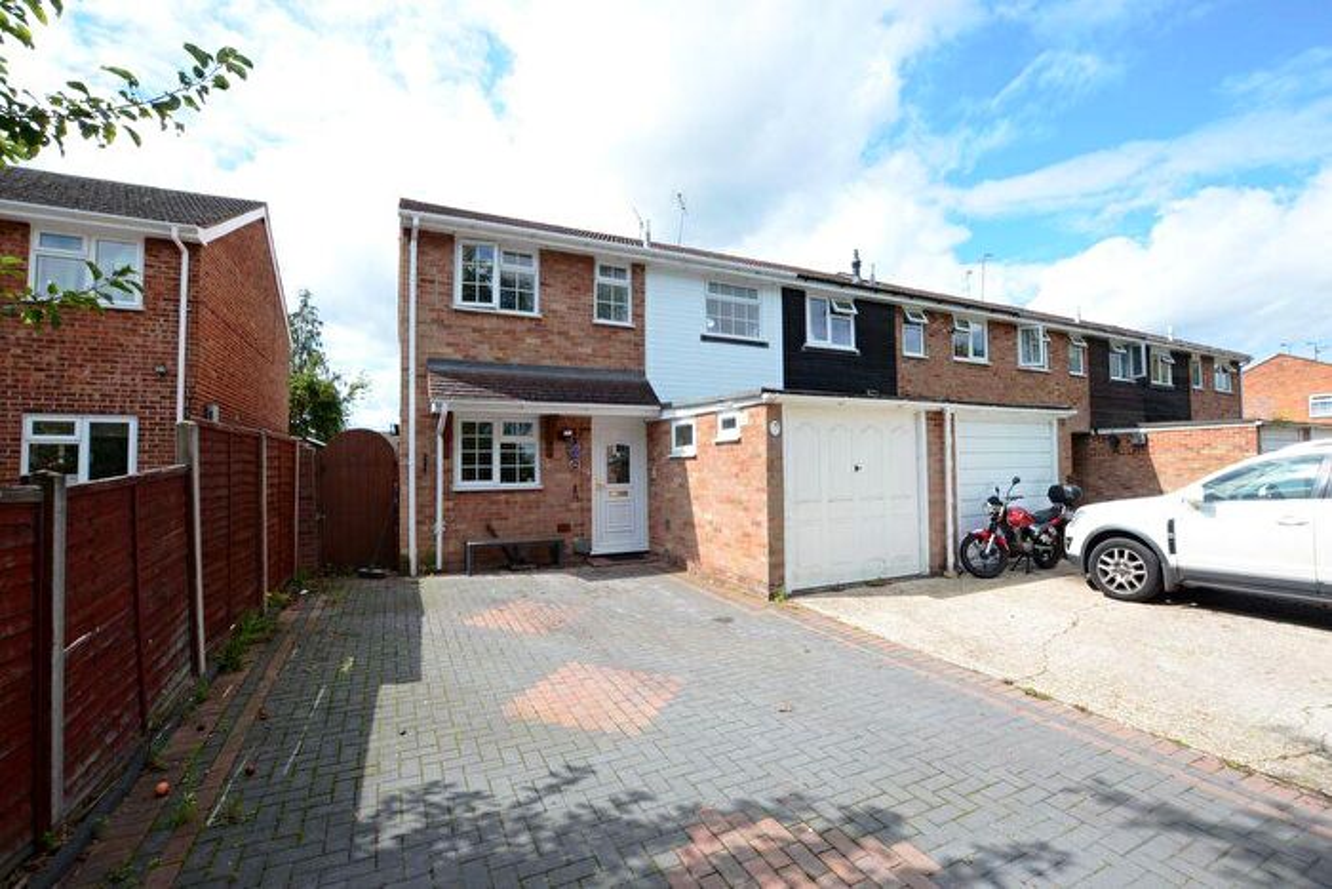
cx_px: 666
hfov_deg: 100.4
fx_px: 555
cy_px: 444
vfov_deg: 77.4
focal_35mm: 15
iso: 800
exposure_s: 1/400
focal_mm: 10
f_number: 10
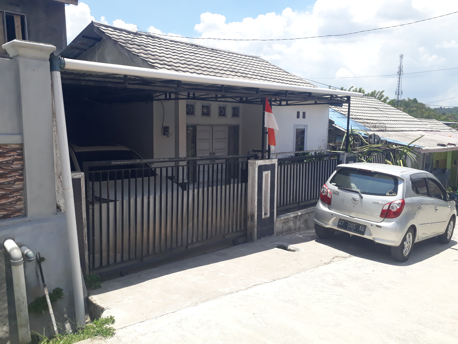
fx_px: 357
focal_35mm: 27
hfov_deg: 65.3
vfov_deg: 51.4
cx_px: 229
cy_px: 172
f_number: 1.9
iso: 40
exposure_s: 1/1078
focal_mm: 3.6
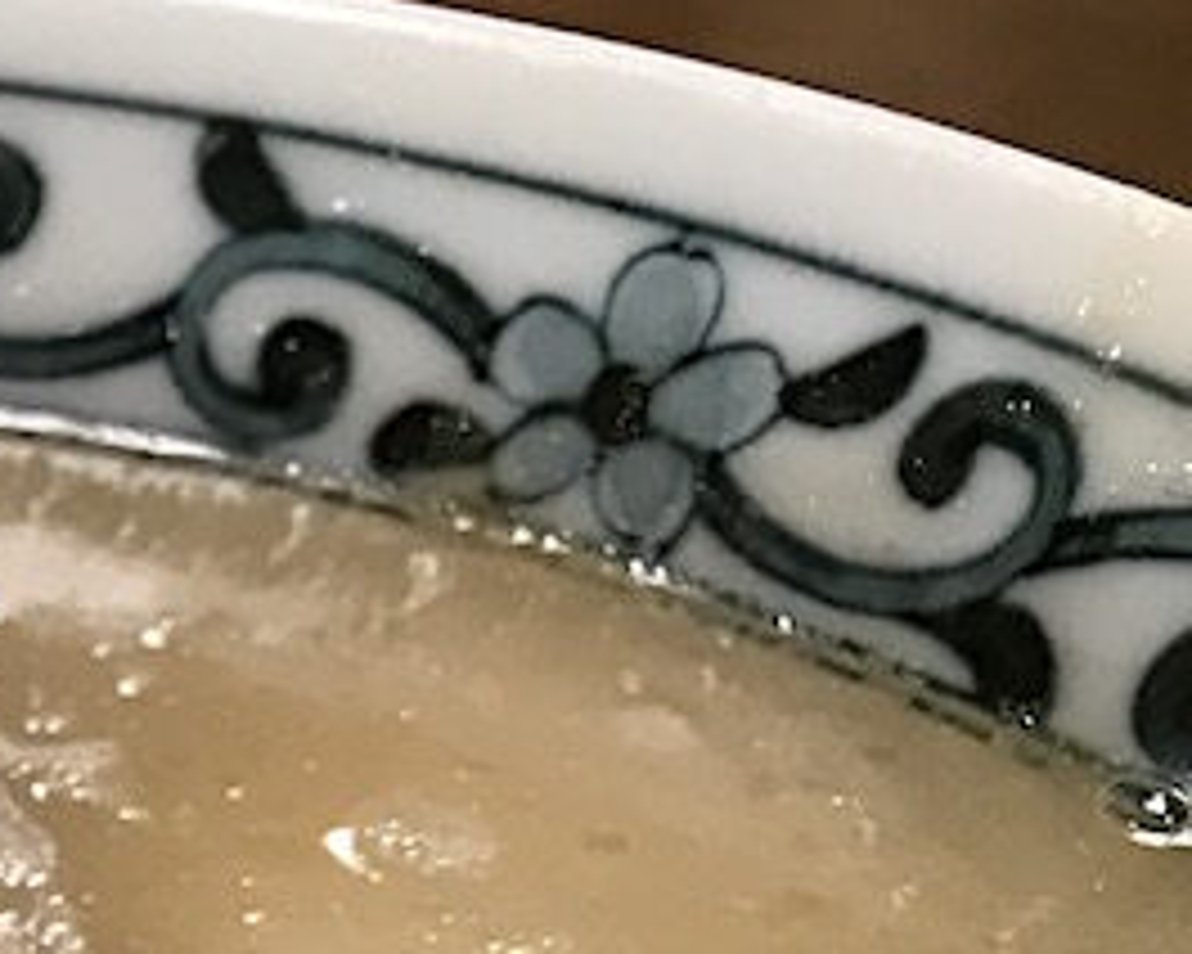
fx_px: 3634
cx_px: -877
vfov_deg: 13.7
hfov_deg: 16.1
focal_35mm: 103
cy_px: 1606
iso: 40
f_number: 1.8
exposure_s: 1/20
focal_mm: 3.99
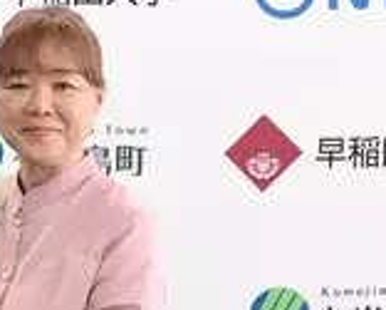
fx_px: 3704
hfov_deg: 5.9
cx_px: -304
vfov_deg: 4.8
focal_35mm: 324
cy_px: 226
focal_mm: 60
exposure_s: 1/125
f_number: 4.8
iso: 1600
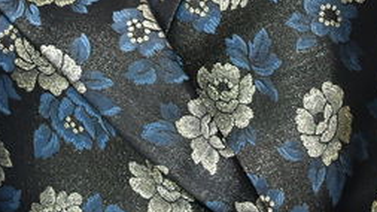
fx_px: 2548
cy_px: -308
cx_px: 201
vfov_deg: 4.6
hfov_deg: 8.5
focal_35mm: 255
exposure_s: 1/100
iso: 2000
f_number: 5.6
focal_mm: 44
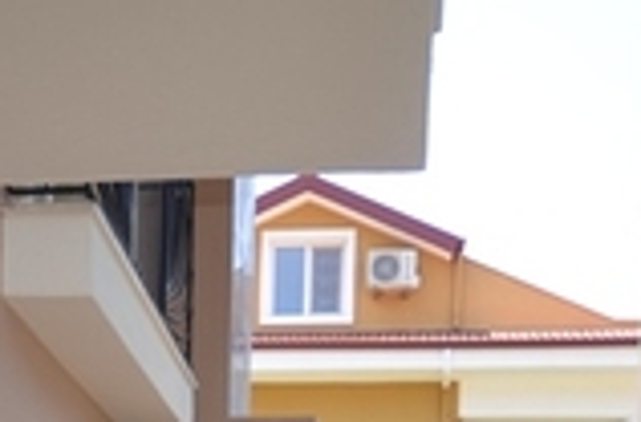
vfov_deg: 16.2
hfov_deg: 29.1
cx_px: 209
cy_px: 783
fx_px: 1224
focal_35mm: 69
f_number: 4
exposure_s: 1/200
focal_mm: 10
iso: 125
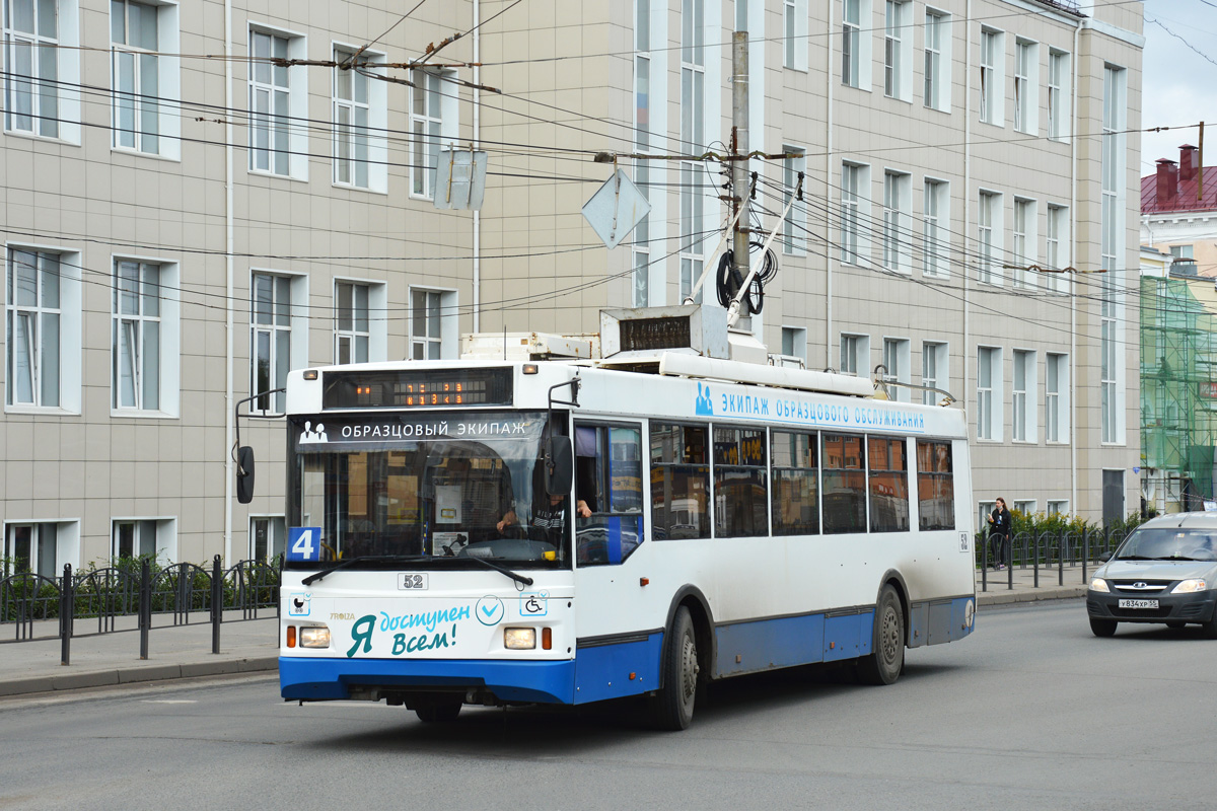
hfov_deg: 26.0
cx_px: 608
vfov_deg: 17.5
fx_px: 2637
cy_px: 406
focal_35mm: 78
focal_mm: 52
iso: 100
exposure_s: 1/400
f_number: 7.1
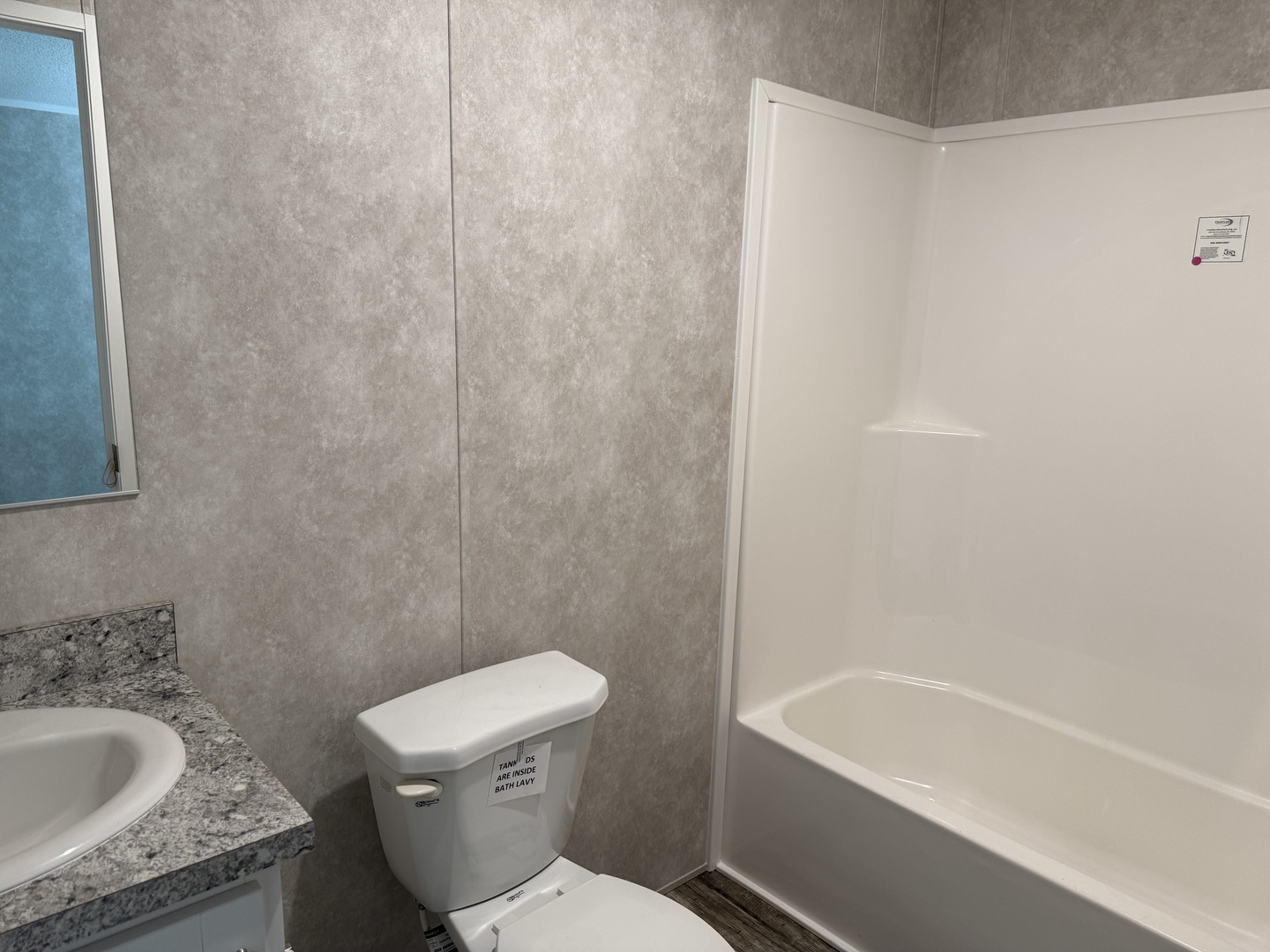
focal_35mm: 24
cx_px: 635
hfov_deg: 71.6
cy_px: 476
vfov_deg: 56.8
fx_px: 881
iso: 125
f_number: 1.78
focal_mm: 6.76
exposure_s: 1/60
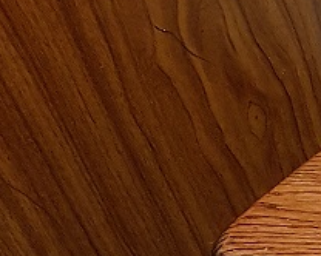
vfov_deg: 12.5
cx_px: 549
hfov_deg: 14.1
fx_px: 1167
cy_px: 88
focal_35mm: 123
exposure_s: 1/10
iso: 250
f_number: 1.7
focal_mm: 4.2
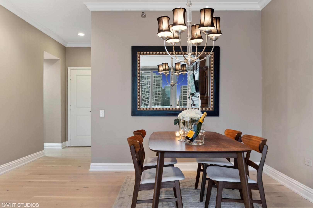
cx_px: 156
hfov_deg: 67.4
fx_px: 235
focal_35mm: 27
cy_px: 104
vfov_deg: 47.9
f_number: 8
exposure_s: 1/5
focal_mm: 27
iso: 320
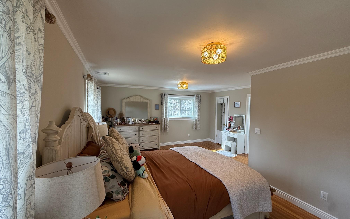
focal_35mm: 15
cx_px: 175
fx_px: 143
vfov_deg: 74.8
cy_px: 114
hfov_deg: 101.5
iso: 160
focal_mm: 2.22
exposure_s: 1/120
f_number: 2.2
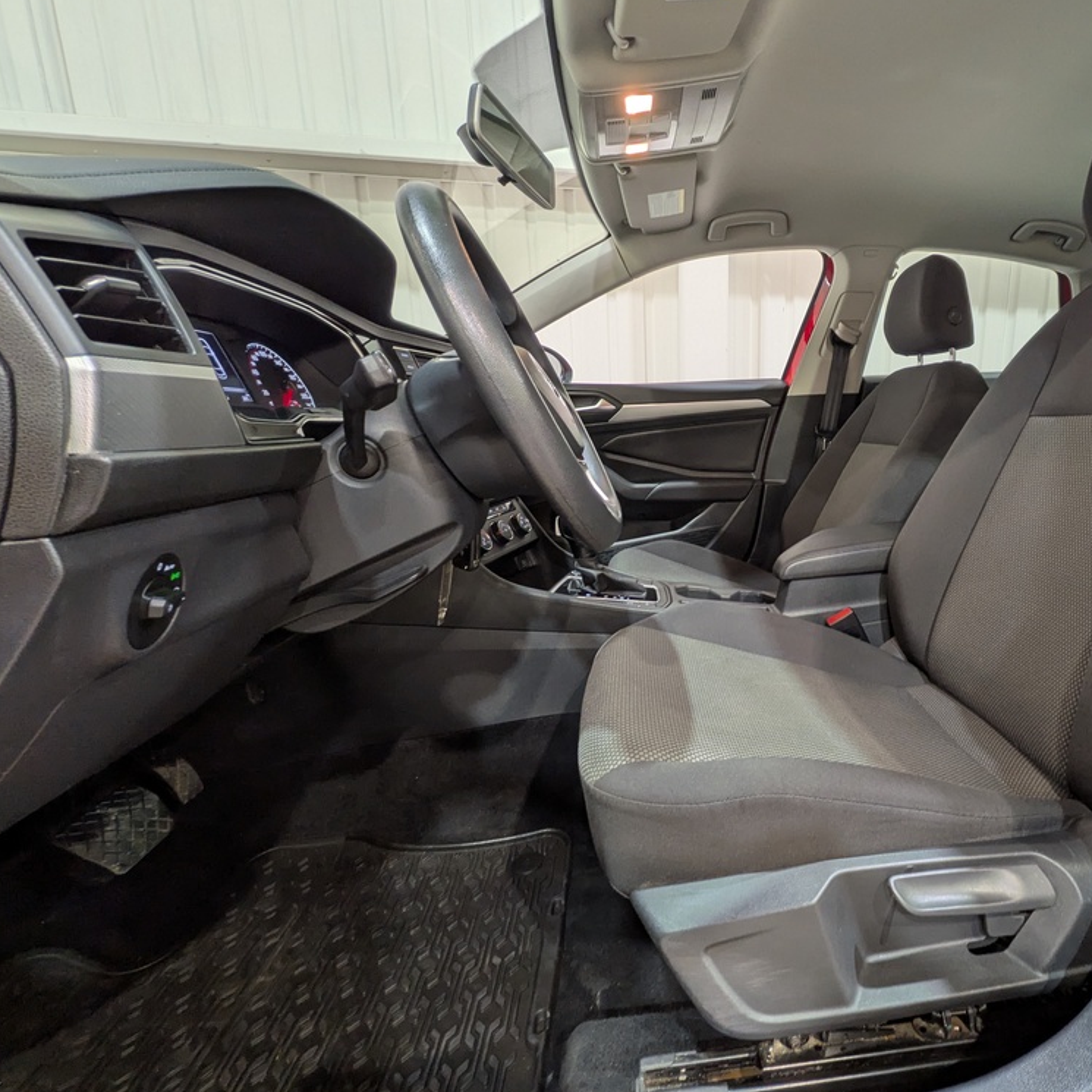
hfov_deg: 80.9
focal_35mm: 17
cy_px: 550
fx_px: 607
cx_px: 737
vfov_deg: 84.0
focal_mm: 1.83
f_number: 2.2
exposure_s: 1/25
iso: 54
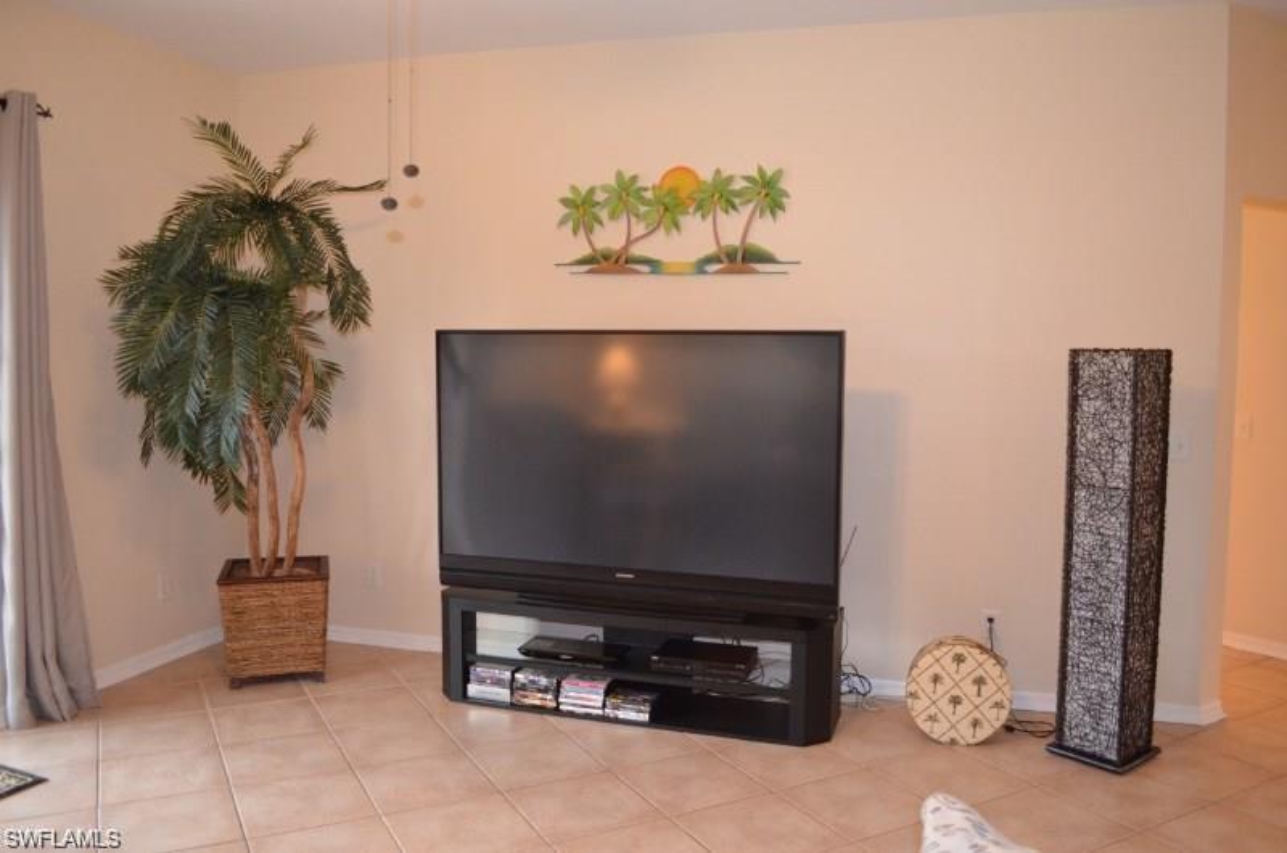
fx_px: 963
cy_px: 426
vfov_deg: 47.7
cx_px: 644
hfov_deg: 67.5
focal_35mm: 27
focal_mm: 18
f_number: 3.5
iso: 2200
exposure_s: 1/60
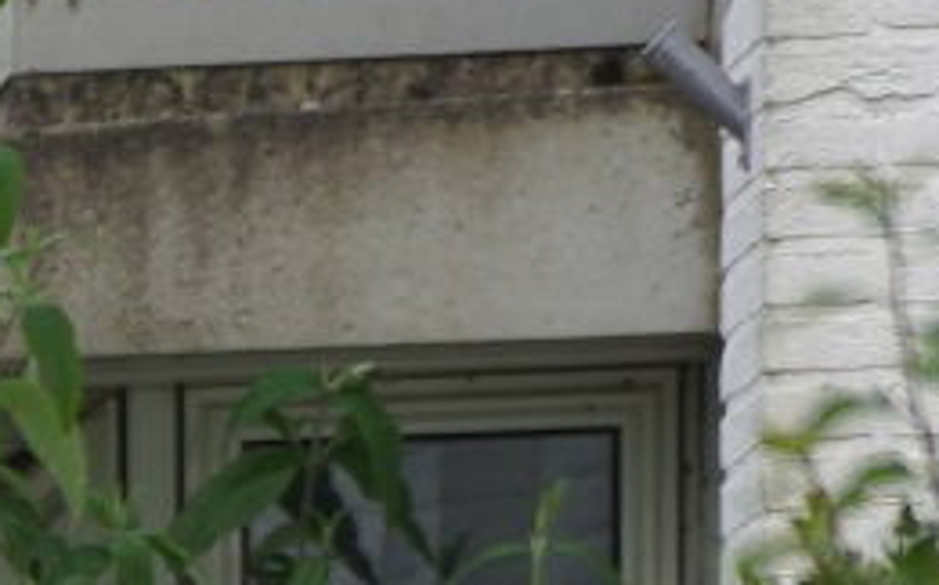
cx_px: -2387
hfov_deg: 1.4
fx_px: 38532
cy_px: 2261
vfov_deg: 0.9
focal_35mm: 1507
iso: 100
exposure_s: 1/320
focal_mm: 200
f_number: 4
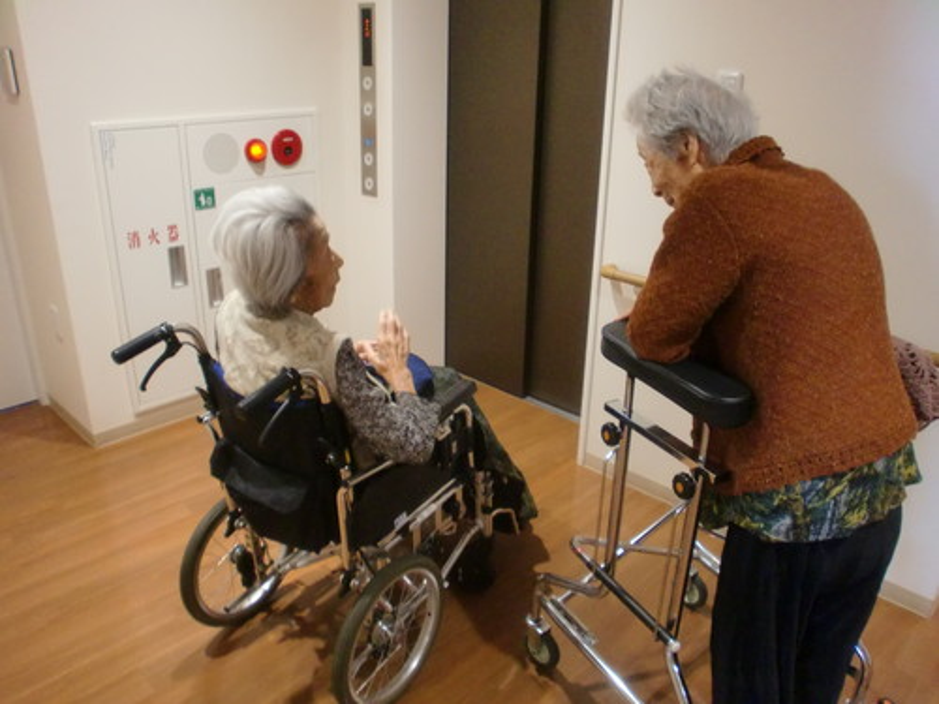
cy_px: 352
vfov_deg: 49.7
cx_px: 470
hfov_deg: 63.4
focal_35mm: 28
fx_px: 760
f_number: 2.6
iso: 400
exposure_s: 1/60
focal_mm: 4.65
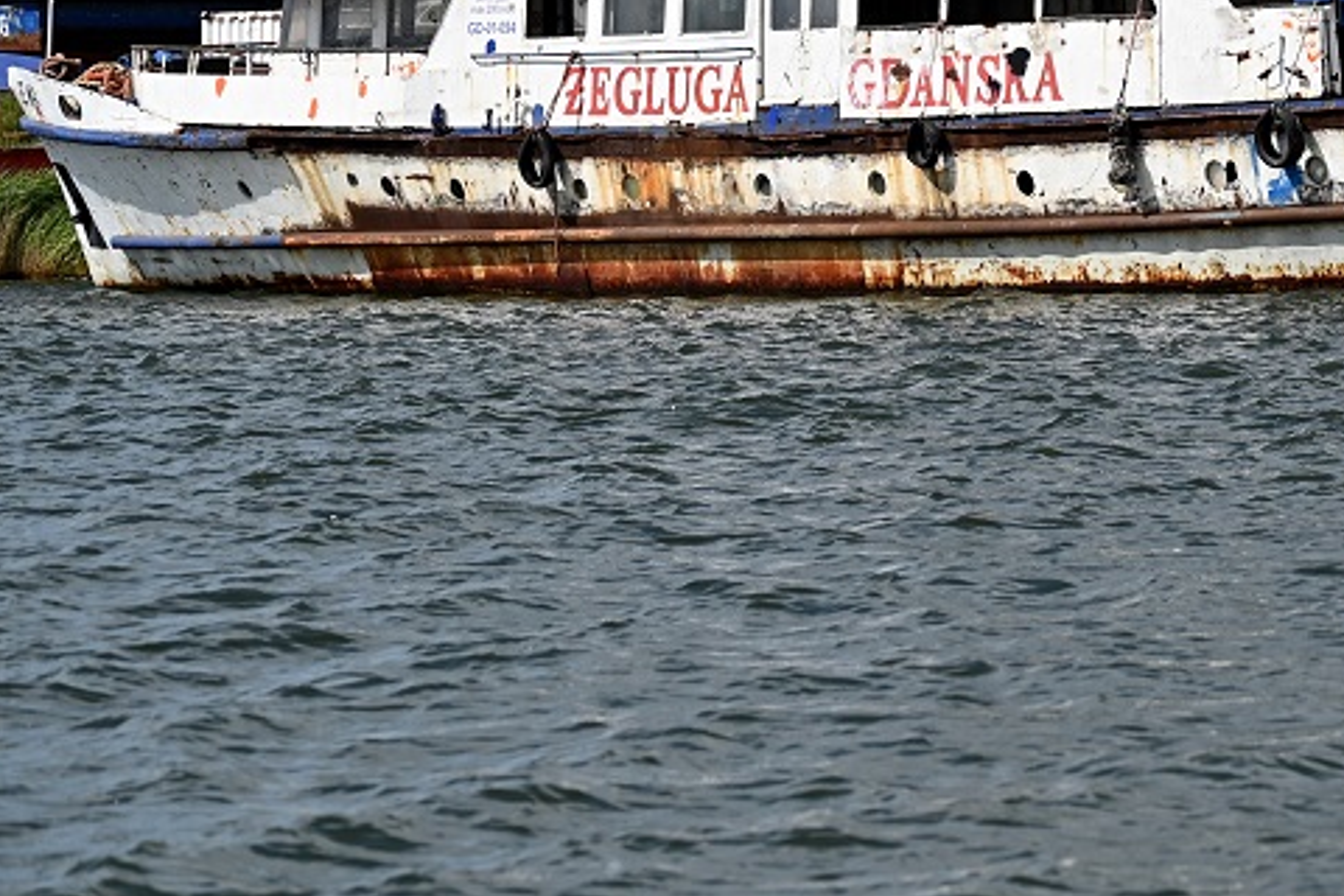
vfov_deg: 6.8
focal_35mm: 202
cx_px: 1238
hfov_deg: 10.1
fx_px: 7541
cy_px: 70
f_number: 5.6
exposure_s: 1/2500
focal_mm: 102
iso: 200
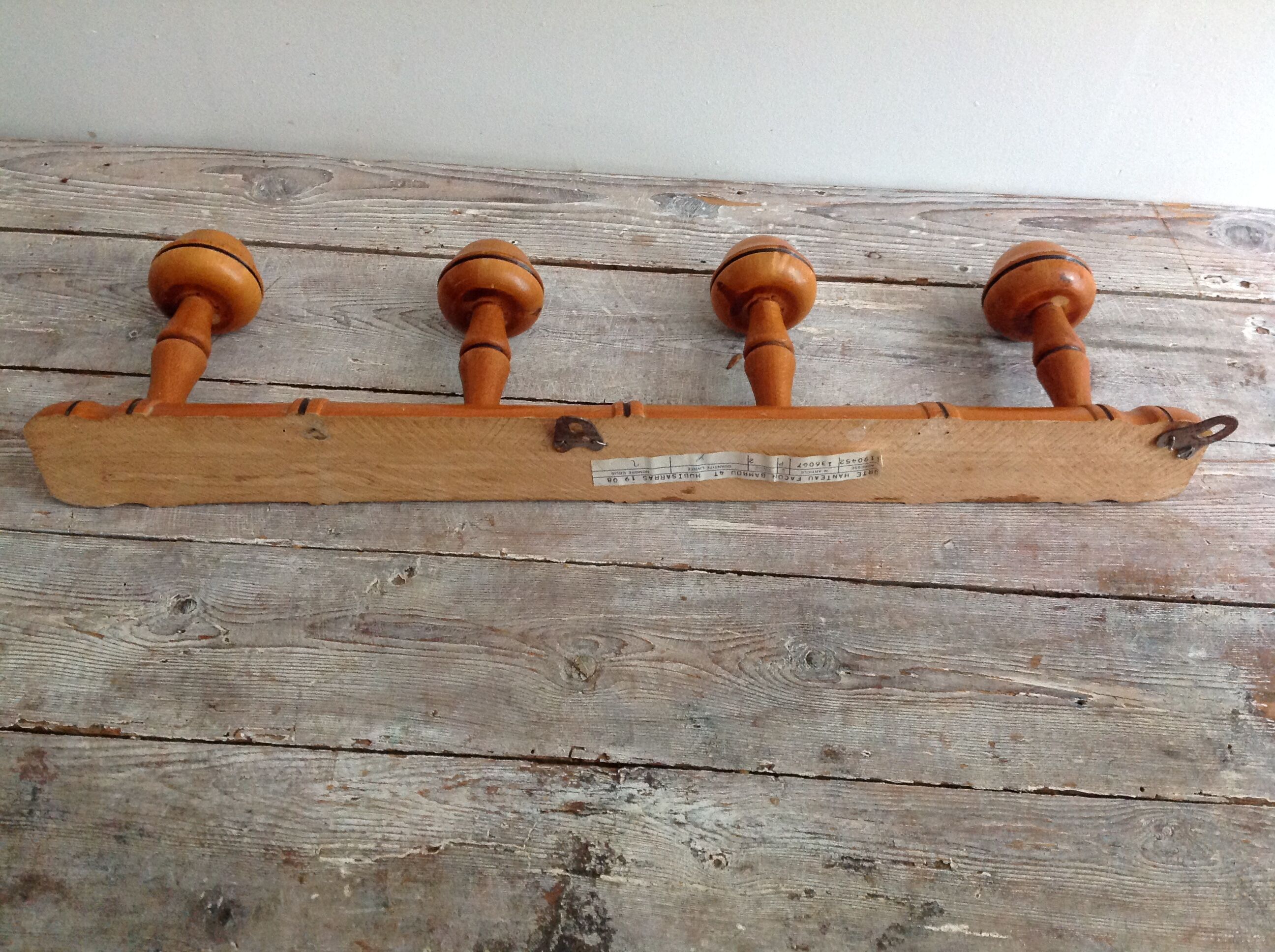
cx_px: 638
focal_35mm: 35
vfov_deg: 40.6
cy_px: 476
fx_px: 1287
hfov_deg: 52.7
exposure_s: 1/15
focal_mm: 4.28
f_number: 2.4
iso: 250
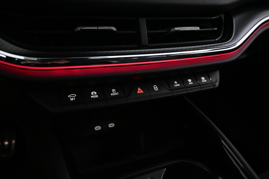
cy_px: 90
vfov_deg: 41.7
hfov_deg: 59.5
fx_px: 235
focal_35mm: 32
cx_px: 134
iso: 3200
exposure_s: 1/30
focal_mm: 21
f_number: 4
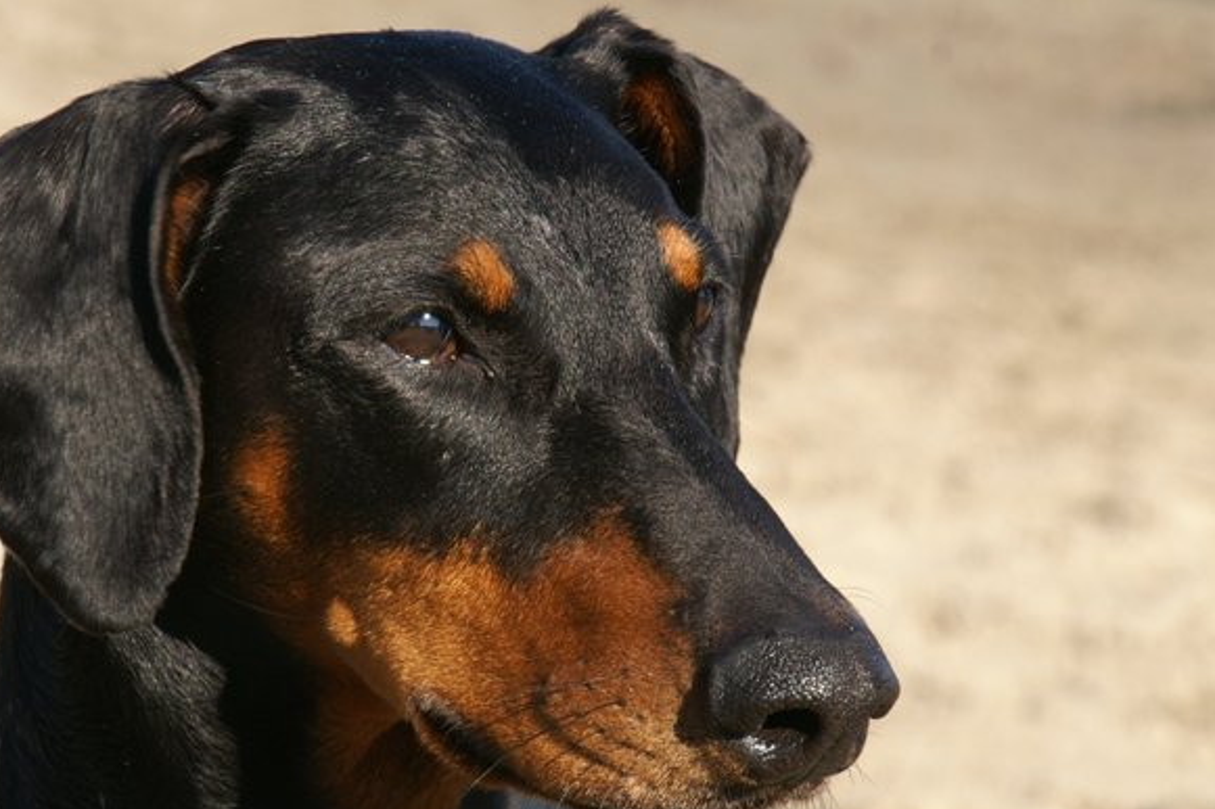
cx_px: 521
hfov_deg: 9.4
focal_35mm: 218
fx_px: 7355
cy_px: 463
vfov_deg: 6.3
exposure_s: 1/125
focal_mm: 110
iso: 100
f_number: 11
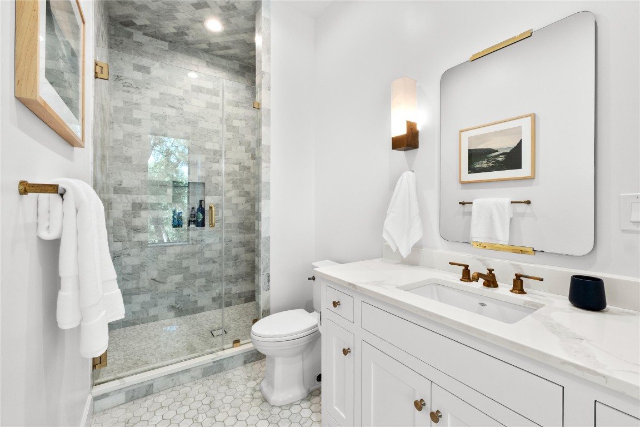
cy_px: 214
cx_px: 320
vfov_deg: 77.3
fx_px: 267
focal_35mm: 15
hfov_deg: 100.4
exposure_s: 1/7
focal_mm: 10
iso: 400
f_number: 8
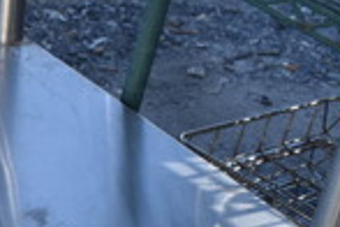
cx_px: -162
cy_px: 385
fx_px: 1058
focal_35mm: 112
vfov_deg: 11.5
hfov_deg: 16.7
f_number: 7.1
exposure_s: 1/250
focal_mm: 18
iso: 200
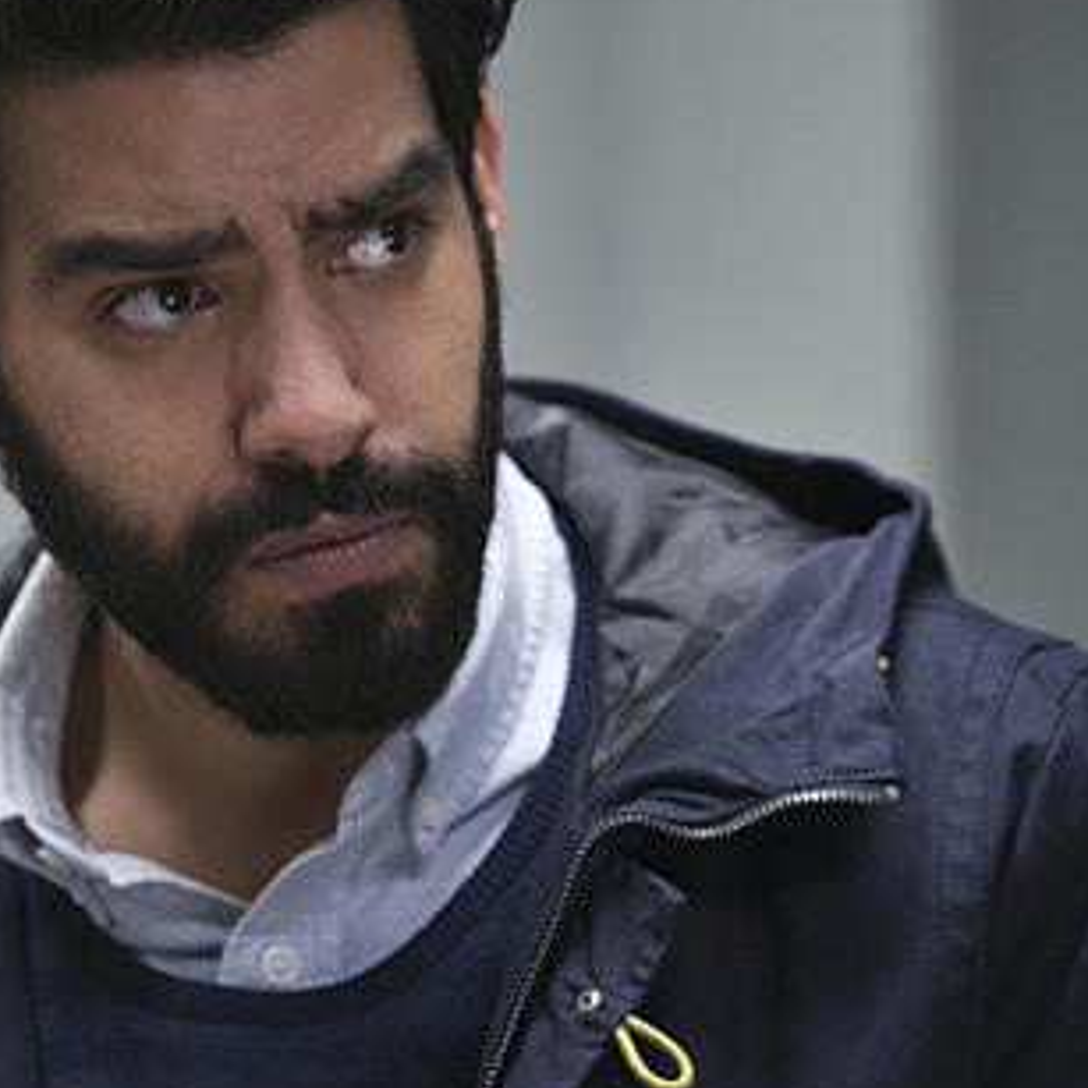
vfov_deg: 4.9
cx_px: 386
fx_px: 12659
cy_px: 585
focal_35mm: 356
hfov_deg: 4.9
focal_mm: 165
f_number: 2.8
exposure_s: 1/100
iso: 2500
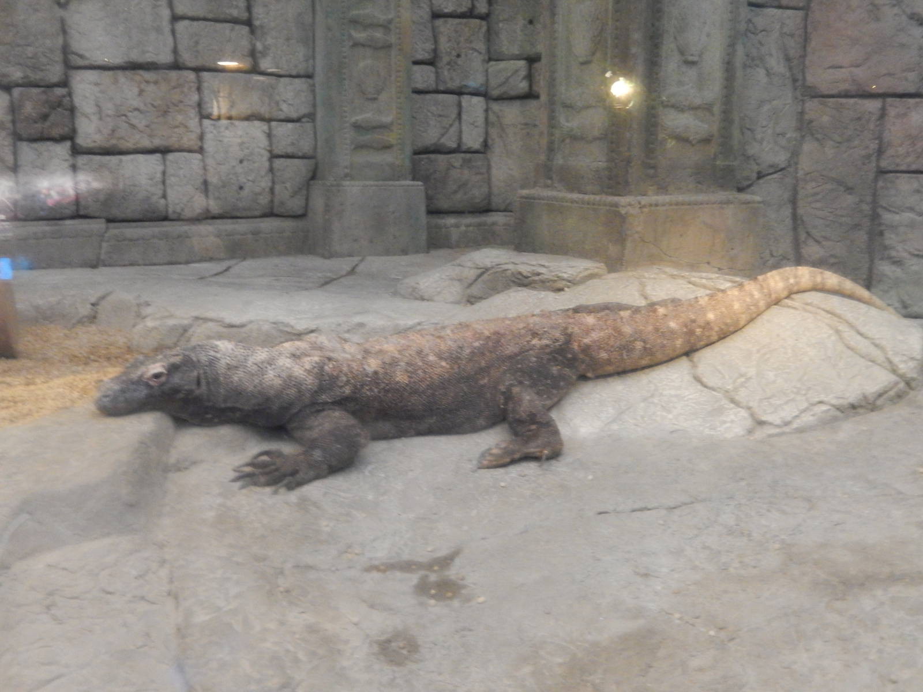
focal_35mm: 36
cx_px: 462
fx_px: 960
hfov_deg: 51.4
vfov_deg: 39.7
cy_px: 346
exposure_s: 1/6
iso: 800
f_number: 4
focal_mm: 6.5
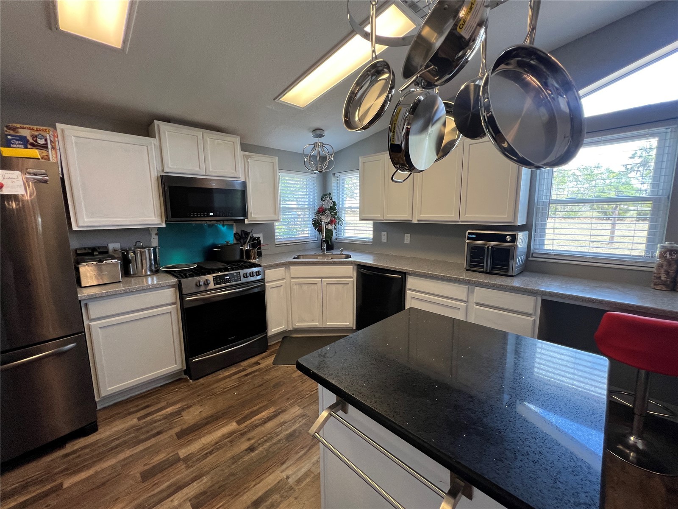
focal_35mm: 13
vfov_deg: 89.9
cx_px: 339
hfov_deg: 106.2
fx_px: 255
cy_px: 254
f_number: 1.8
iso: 160
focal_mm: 1.57
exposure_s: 1/120
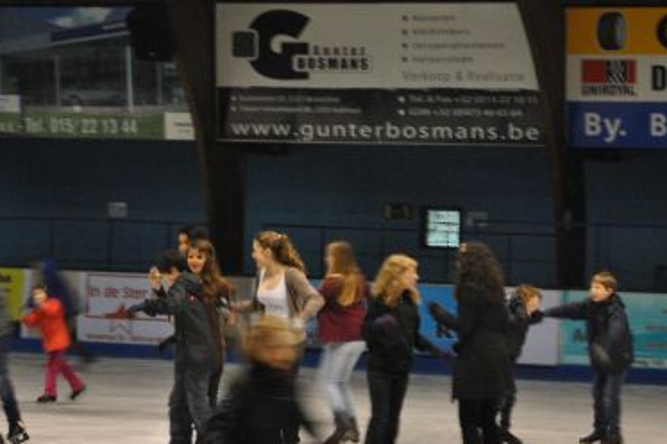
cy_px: 269
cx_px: 402
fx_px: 2626
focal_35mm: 142
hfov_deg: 14.5
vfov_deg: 9.7
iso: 800
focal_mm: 55
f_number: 5.6
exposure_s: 1/15
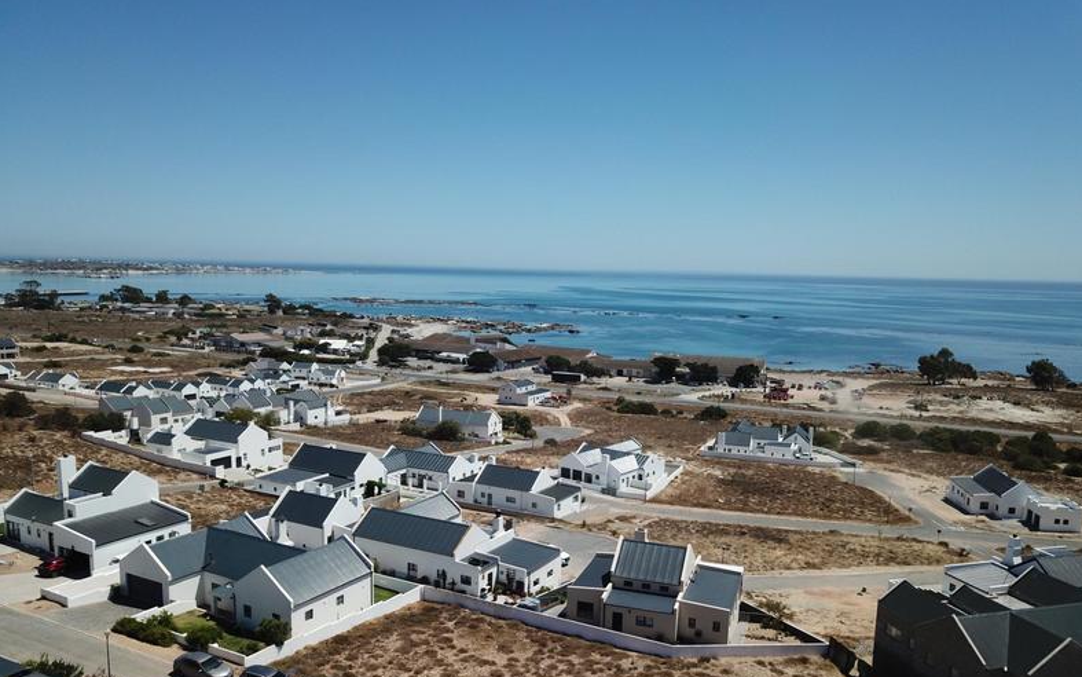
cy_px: 405
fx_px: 826
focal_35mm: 28
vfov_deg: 44.3
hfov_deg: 66.5
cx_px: 547
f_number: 2.2
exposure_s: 1/2506
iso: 100
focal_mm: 4.73
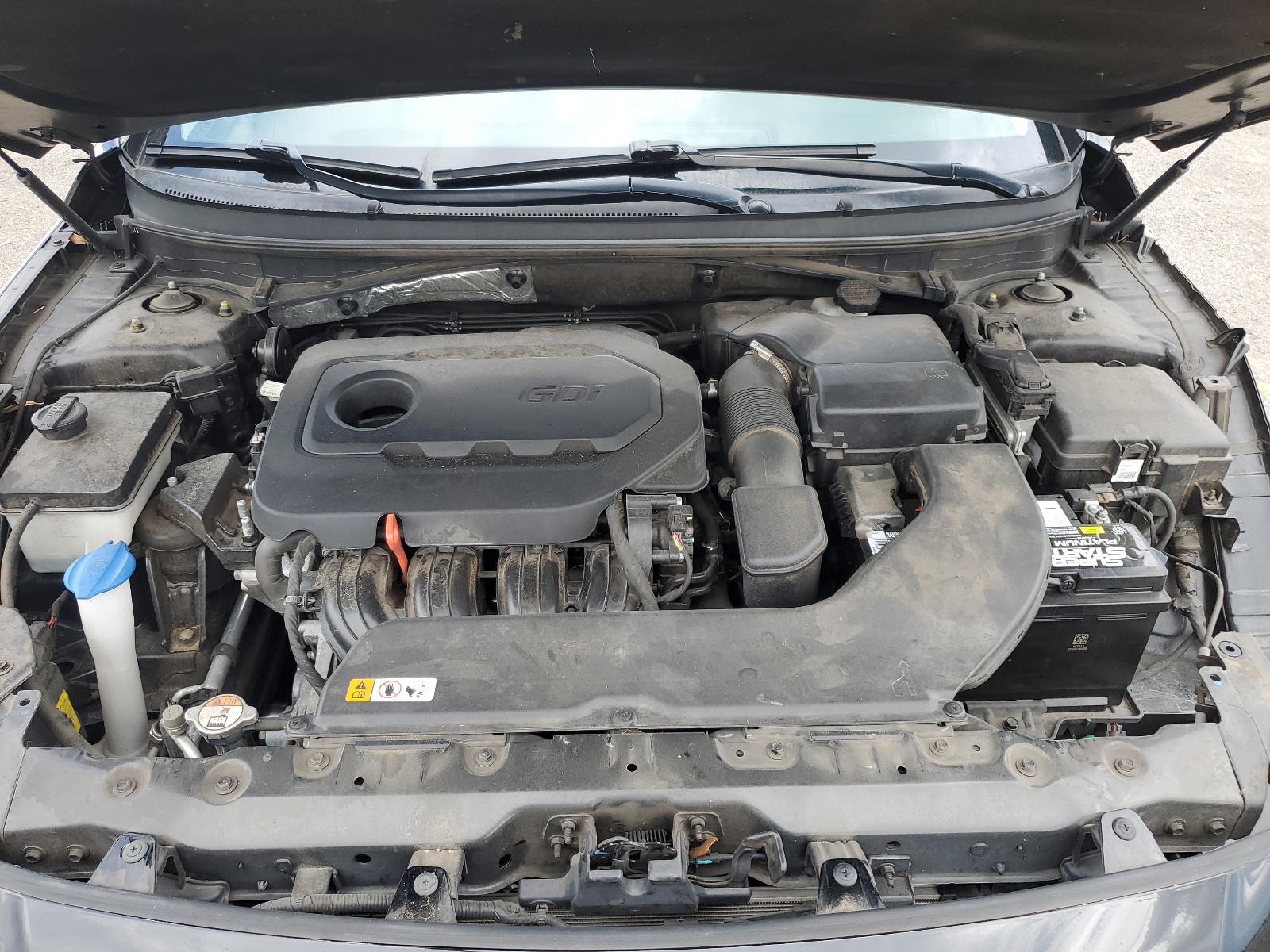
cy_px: 476
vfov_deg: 53.1
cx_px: 635
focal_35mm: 26
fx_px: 954
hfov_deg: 67.3
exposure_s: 1/345
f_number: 1.5
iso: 50
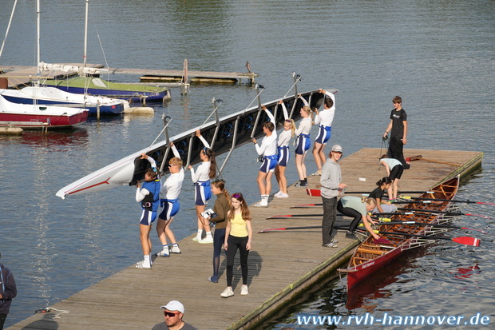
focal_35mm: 120
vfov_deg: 11.4
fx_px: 1649
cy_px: 165
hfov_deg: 17.1
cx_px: 248
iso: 100
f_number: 6.3
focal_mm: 80
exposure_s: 1/400
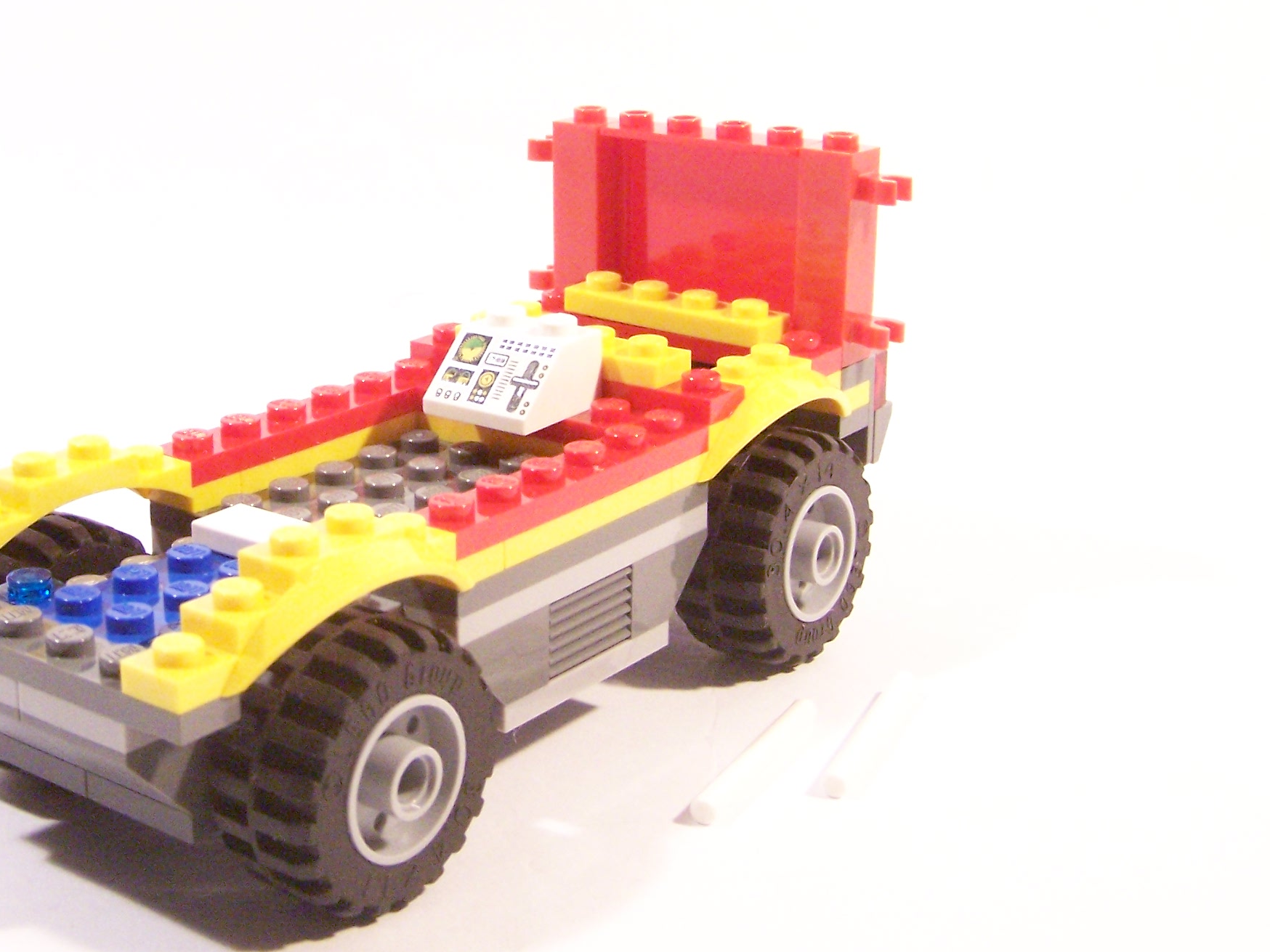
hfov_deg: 34.1
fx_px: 2055
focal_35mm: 56
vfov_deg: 26.0
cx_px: 441
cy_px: 335
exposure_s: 1/30
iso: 400
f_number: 3.6
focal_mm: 6.3
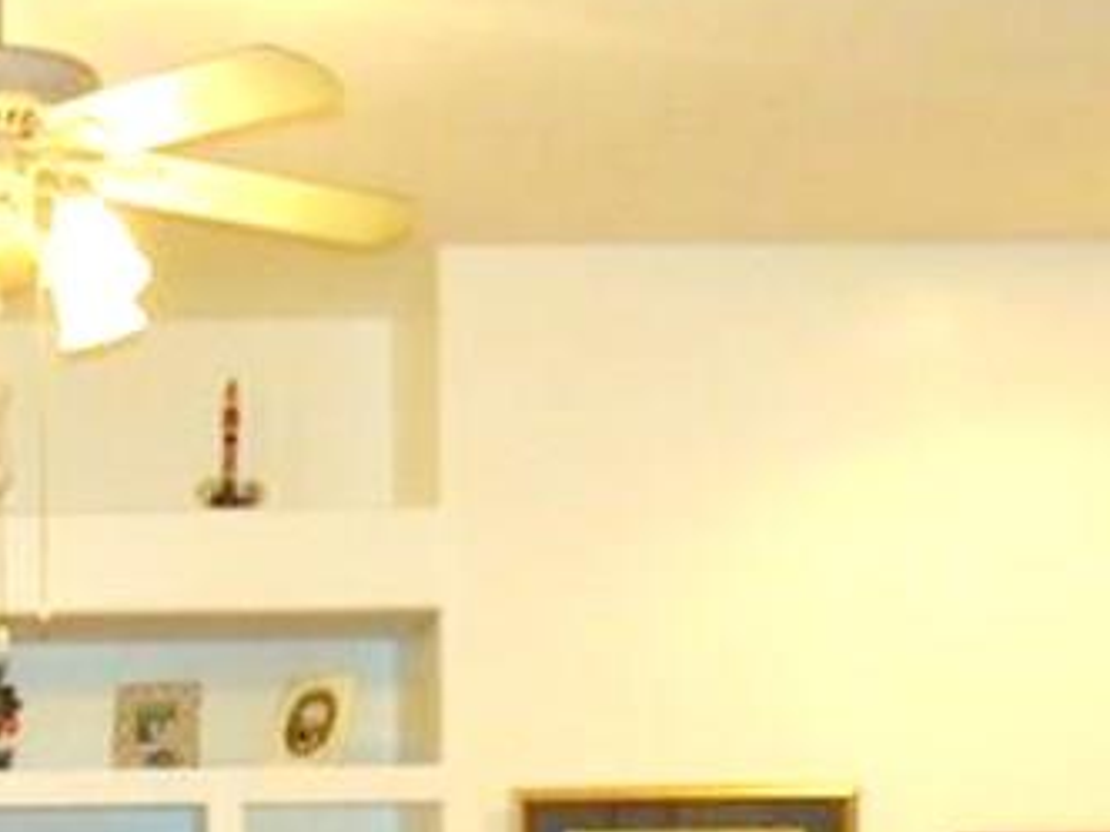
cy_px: 972
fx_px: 2469
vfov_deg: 18.3
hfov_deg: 24.6
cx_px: 104
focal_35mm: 77
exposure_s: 1/30
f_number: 3
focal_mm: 4.5
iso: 200
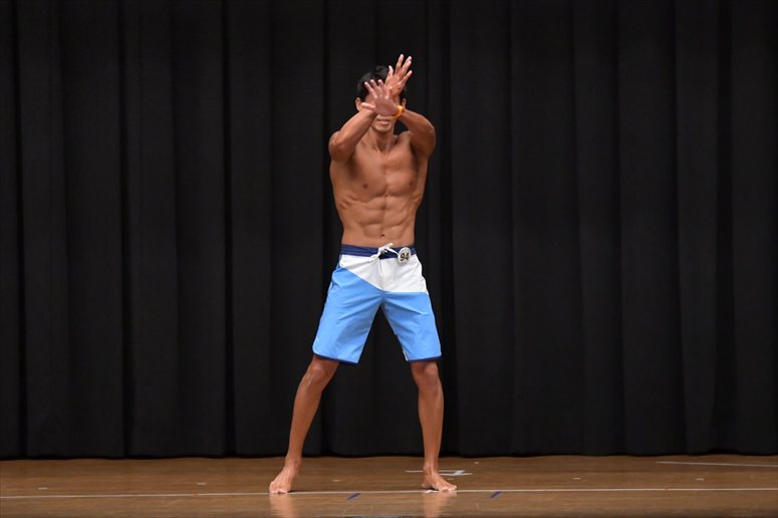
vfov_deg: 6.3
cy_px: 259
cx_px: 389
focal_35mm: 217
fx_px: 4687
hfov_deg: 9.5
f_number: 5.6
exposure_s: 1/400
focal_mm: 145
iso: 6400
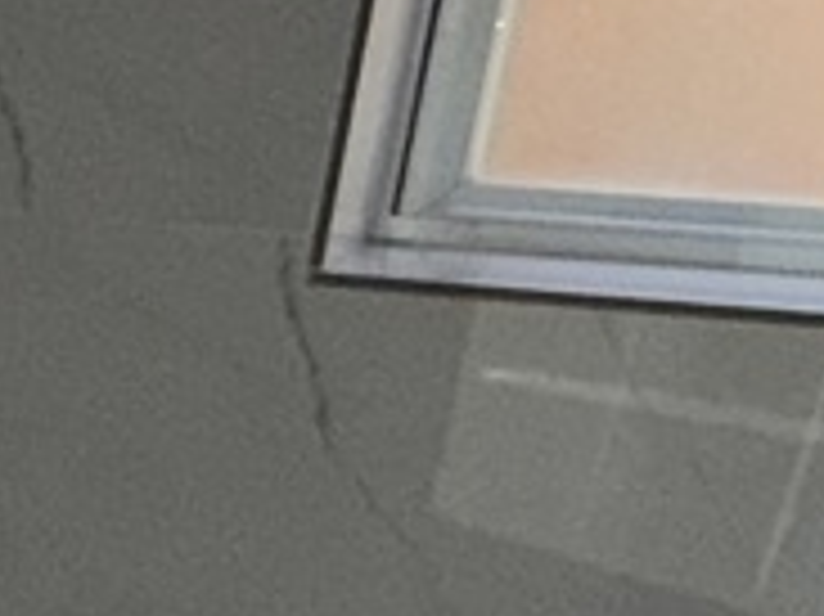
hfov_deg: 15.2
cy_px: 1151
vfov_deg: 12.2
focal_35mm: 110
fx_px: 2617
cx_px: -698
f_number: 2.2
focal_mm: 2.22
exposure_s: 1/60
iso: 125
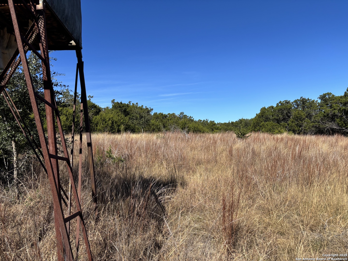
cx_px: 174
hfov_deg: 67.3
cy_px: 130
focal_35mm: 26
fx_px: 261
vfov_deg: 53.1
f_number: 1.6
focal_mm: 5.96
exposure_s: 1/3413
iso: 50
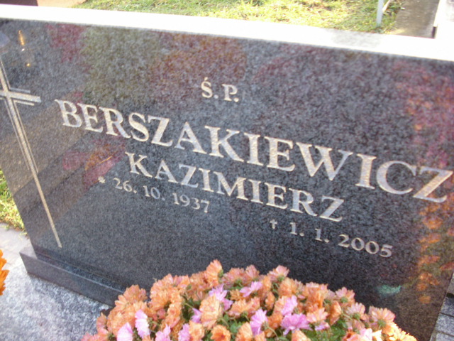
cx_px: 227
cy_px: 170
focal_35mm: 37
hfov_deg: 50.1
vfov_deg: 38.7
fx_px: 485
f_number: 2.8
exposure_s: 1/60
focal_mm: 6.2
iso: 100
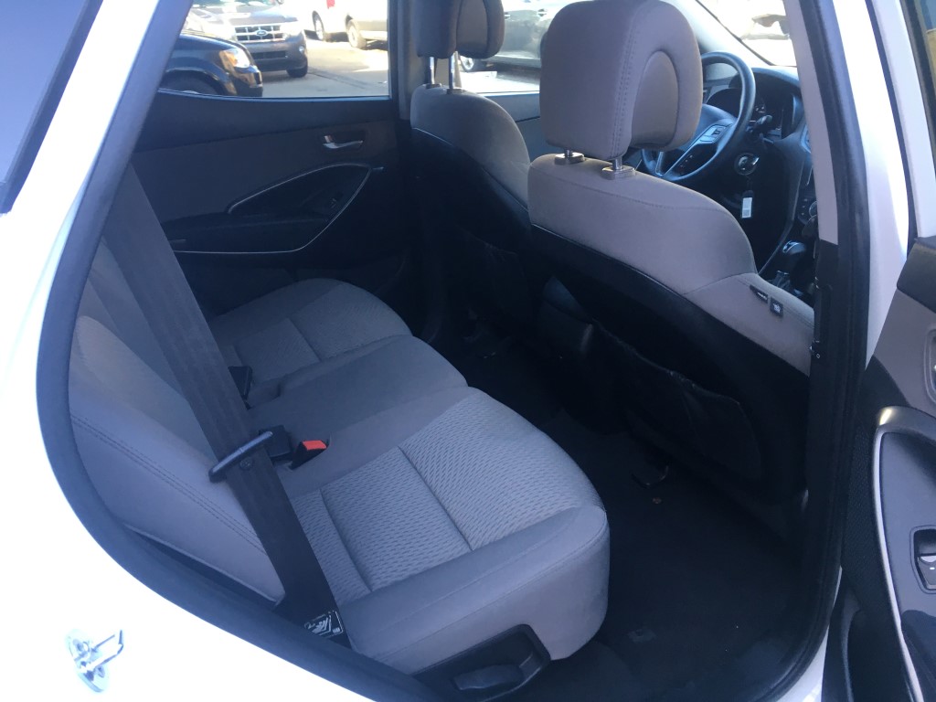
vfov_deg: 48.2
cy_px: 351
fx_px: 784
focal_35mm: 29
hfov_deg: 61.7
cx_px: 468
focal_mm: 4.15
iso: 25
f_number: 2.2
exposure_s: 1/30
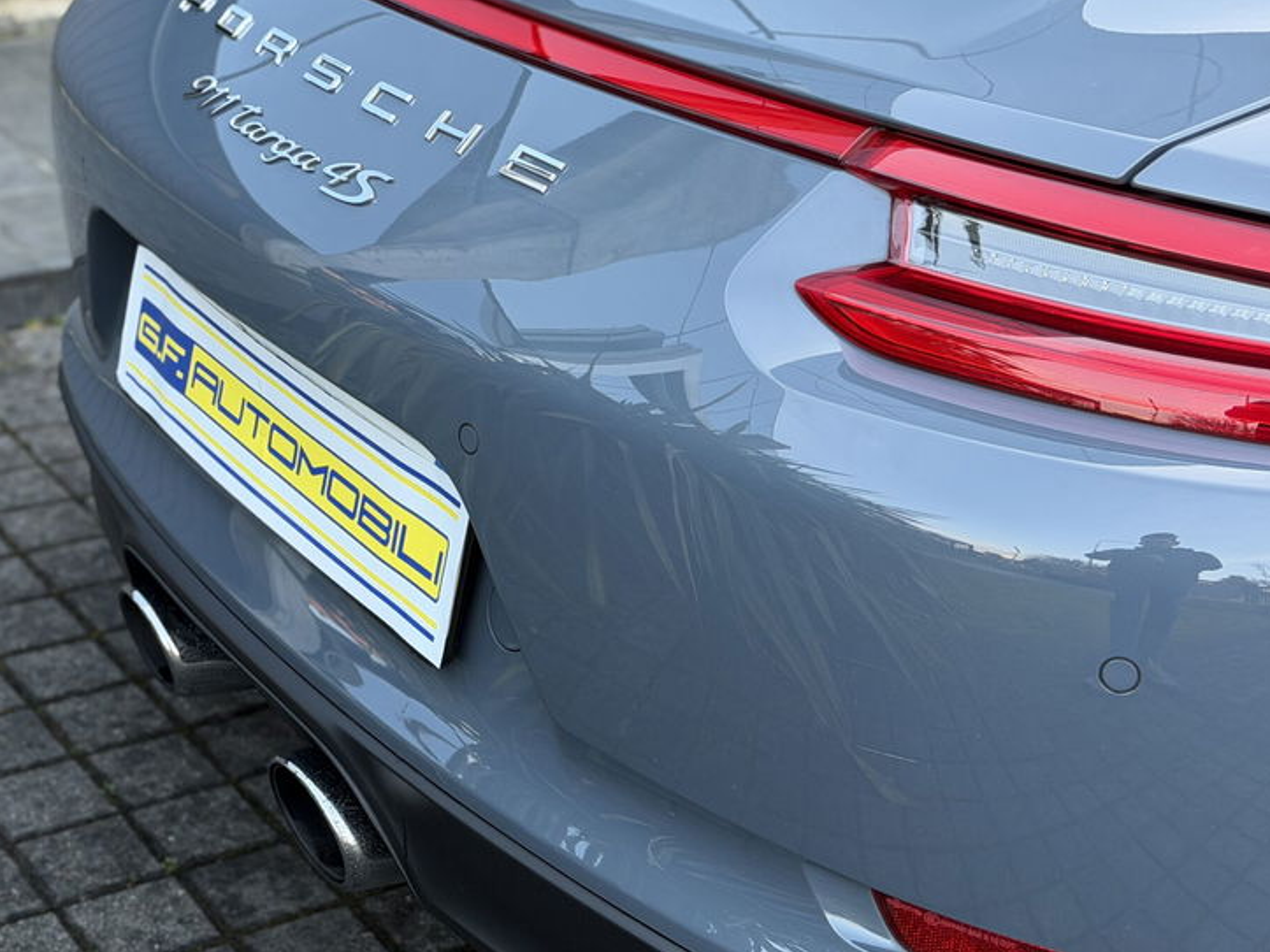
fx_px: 2494
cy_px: 320
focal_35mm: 68
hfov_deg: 28.3
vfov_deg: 21.5
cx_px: 379
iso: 64
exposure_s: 1/121
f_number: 1.78
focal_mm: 6.76
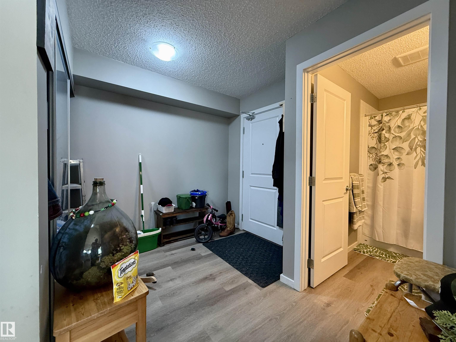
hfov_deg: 102.1
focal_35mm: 14
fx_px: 184
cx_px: 228
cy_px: 171
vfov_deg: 85.7
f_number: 2.2
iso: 320
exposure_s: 1/60
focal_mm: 2.22
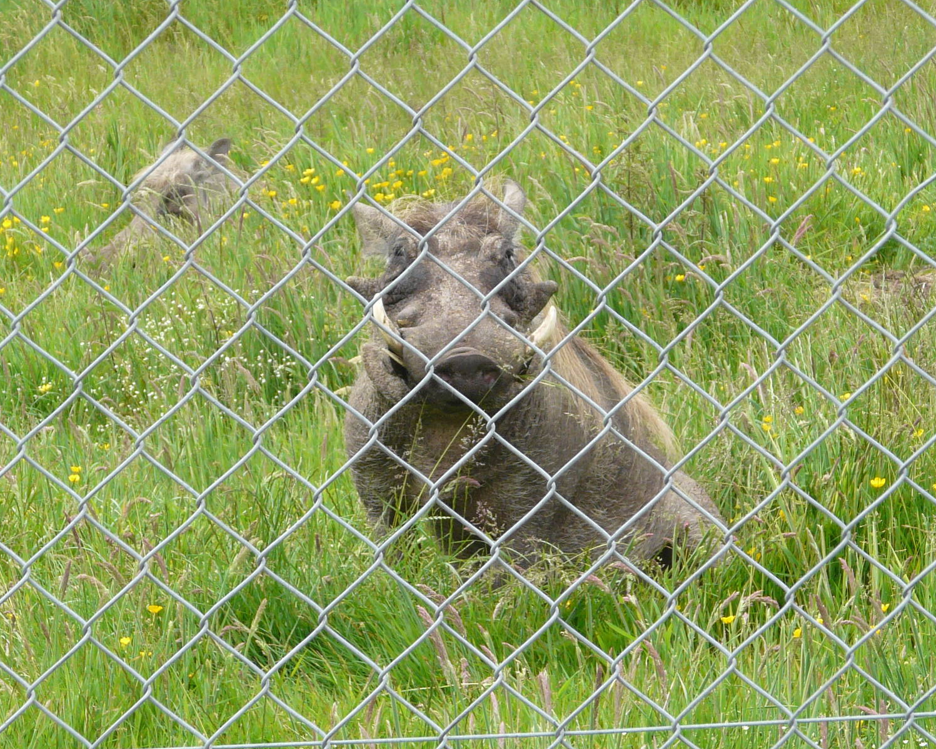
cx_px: 481
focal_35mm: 194
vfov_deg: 8.0
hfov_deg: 10.0
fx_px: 5375
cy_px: 374
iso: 100
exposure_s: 1/250
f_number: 4.5
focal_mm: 19.2
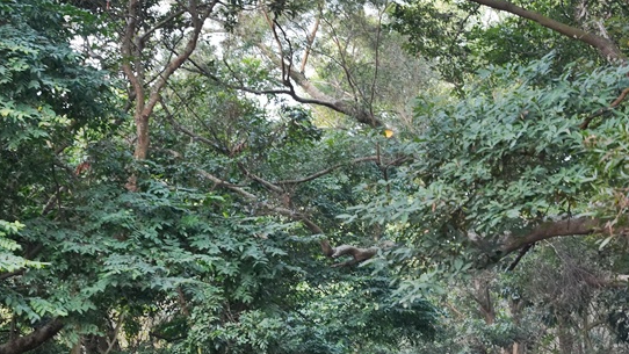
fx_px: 1768
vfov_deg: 11.4
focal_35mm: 106
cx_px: 281
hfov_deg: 20.2
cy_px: 280
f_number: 6.3
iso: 2000
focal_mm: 53.5
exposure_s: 1/125
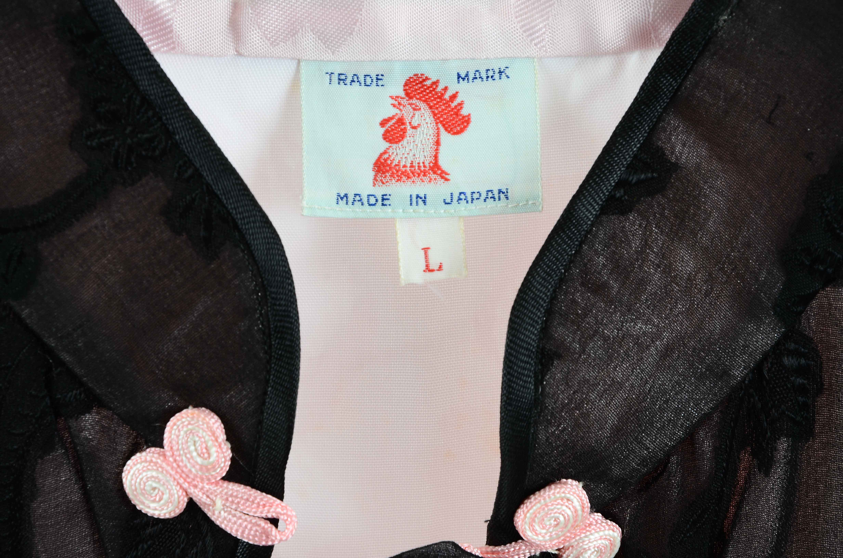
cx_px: 422
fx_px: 3680
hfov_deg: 13.1
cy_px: 279
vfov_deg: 8.7
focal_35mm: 158
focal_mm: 105
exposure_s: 1/80
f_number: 13
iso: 400
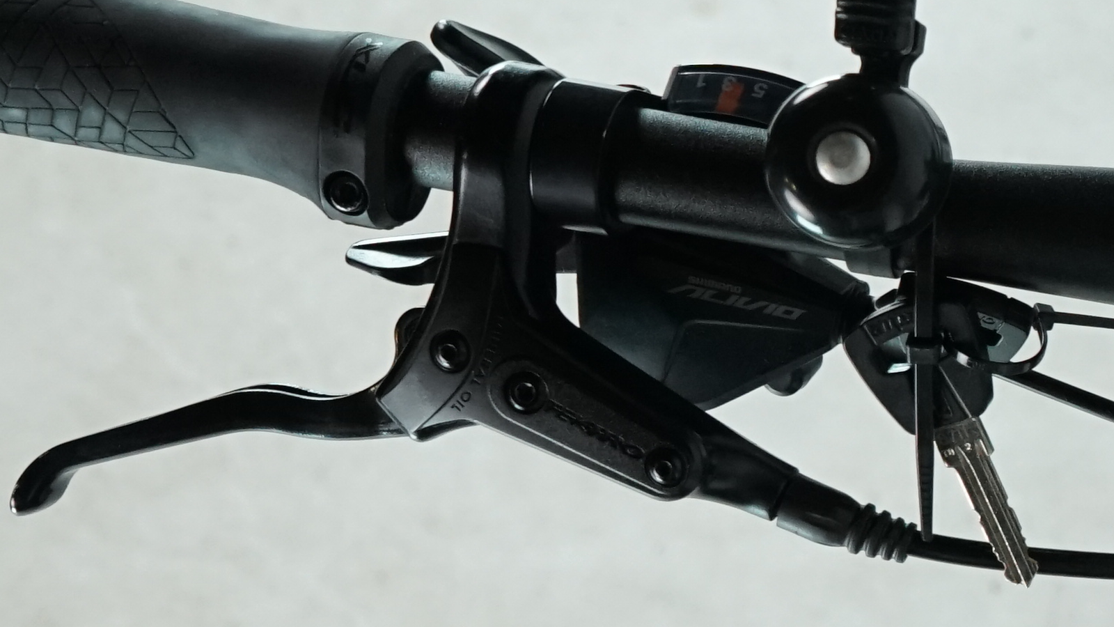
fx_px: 3249
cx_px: 1727
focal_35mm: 110
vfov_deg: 11.0
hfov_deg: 17.3
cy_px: 493
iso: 2000
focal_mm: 28
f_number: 5.6
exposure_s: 1/200
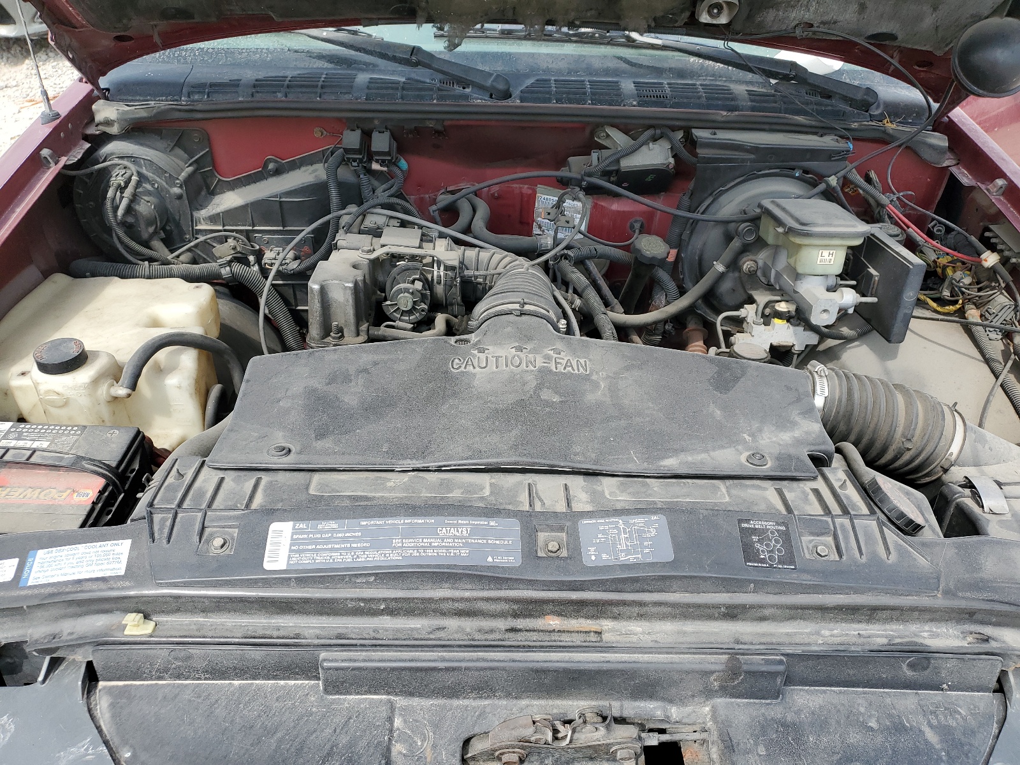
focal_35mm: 26
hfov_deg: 67.3
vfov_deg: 53.1
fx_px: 766
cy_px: 382
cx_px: 510
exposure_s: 1/1111
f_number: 1.5
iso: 50
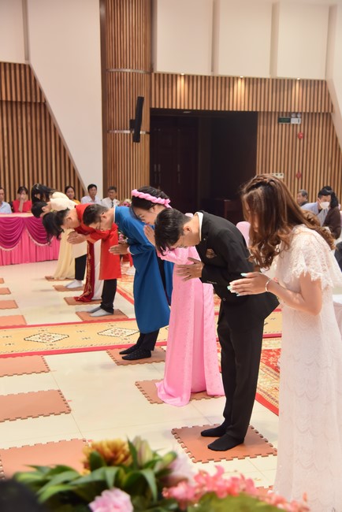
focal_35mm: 48
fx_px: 683
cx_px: 171
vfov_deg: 41.1
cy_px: 256
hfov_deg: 28.1
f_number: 4
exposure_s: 1/125
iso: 1000
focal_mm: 48
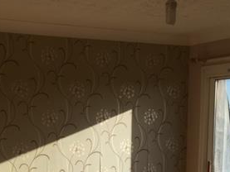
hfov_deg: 28.5
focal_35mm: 67
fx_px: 445
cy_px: 179
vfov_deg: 21.1
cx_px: 54
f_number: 2.2
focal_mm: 4.15
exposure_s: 1/1319
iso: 32
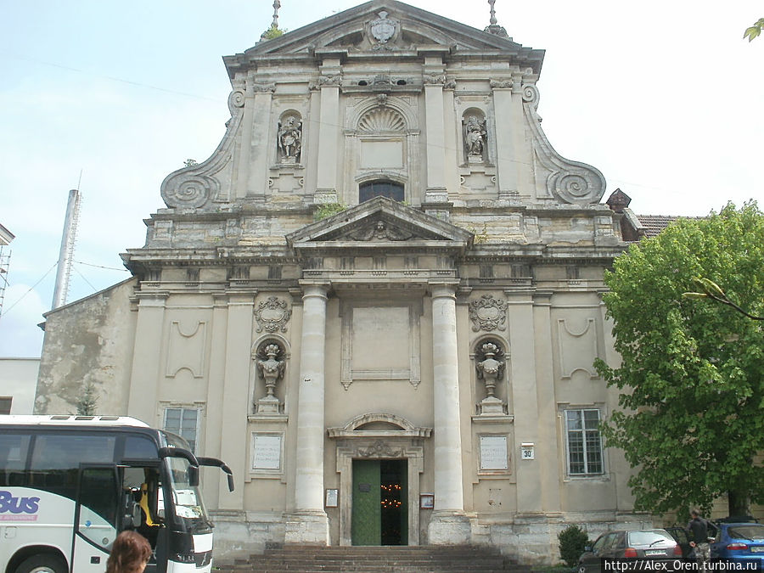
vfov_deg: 39.7
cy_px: 286
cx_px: 382
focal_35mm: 36
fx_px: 795
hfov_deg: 51.4
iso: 100
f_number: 5.6
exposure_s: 1/320
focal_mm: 6.3
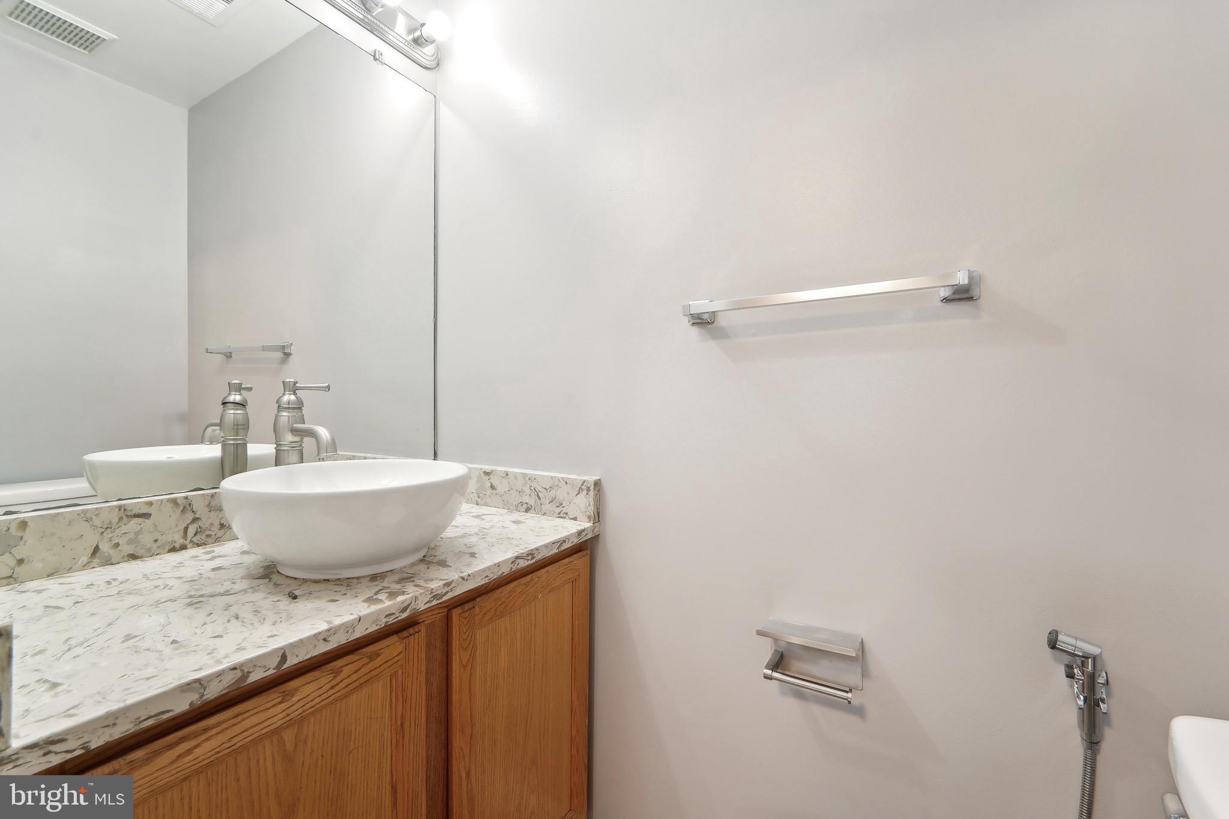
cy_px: 410
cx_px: 614
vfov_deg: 81.2
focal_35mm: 14
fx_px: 478
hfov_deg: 104.3
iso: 400
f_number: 8
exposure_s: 1/15
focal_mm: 14
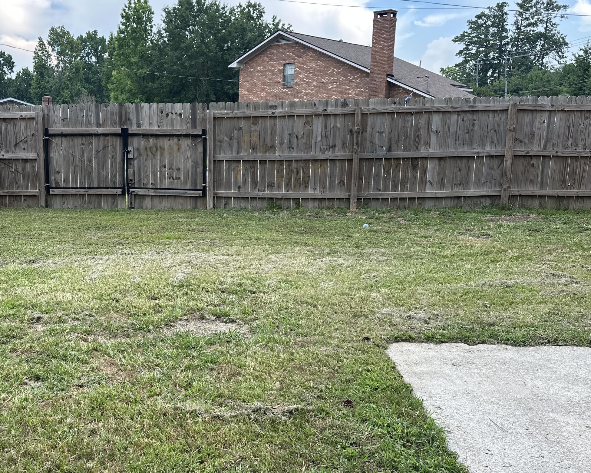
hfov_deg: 48.8
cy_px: 261
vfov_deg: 41.1
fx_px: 630
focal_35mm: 36
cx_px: 169
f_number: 1.78
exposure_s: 1/642
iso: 80
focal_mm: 6.86
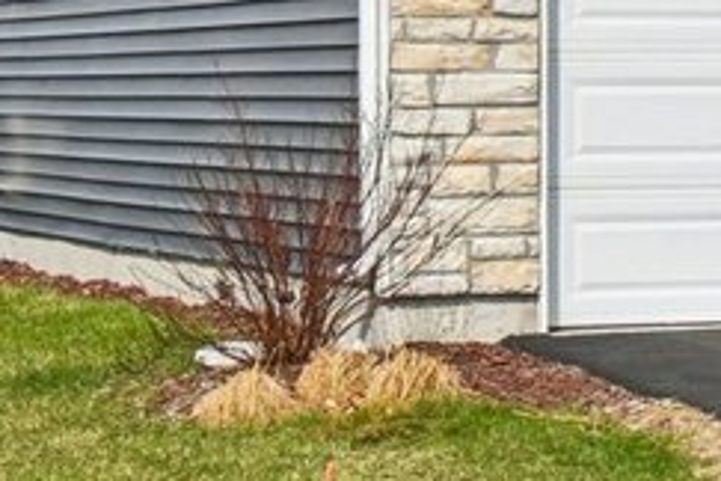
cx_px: 1584
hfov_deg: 9.4
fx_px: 4005
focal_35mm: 200
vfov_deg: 6.5
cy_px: -751
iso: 100
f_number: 7.1
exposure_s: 1/640
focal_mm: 20
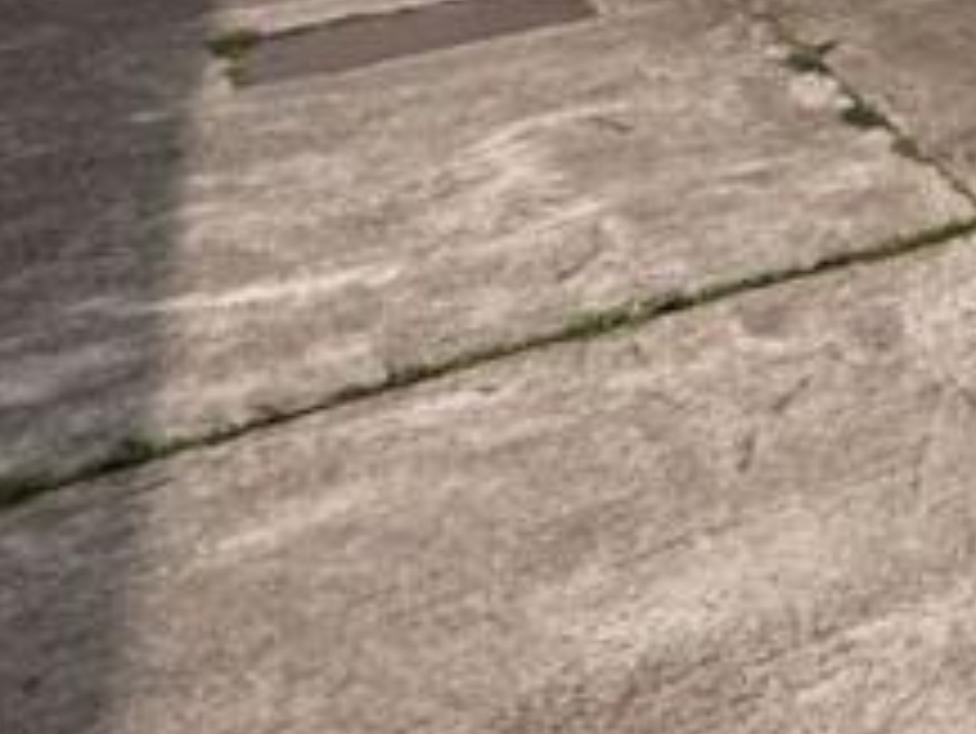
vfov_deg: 16.7
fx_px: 1862
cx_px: 2073
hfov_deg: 17.6
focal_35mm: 66
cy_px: -743
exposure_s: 1/1901
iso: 50
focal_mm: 2.22
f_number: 2.2
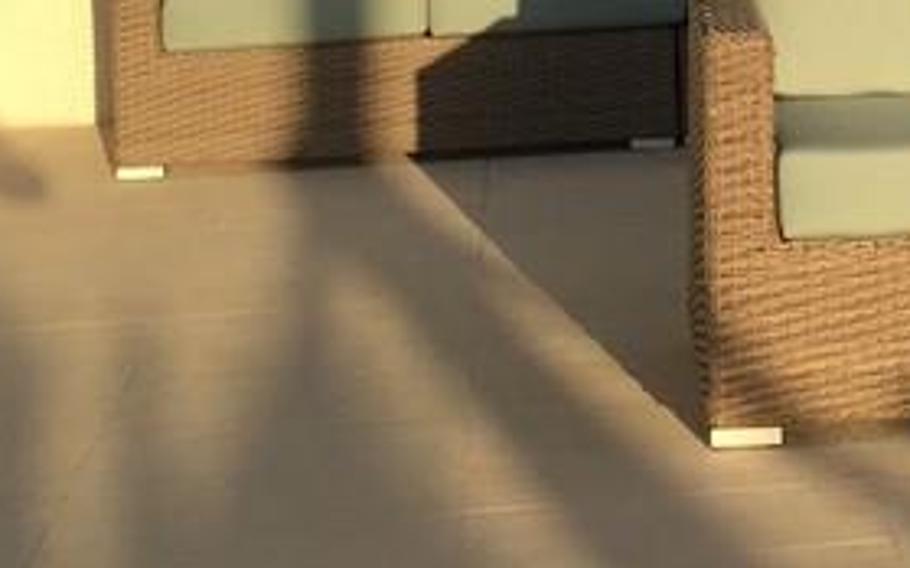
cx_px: 956
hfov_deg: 17.9
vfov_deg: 10.9
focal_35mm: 113
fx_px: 2801
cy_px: -418
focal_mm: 4.15
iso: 32
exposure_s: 1/1364
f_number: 2.2
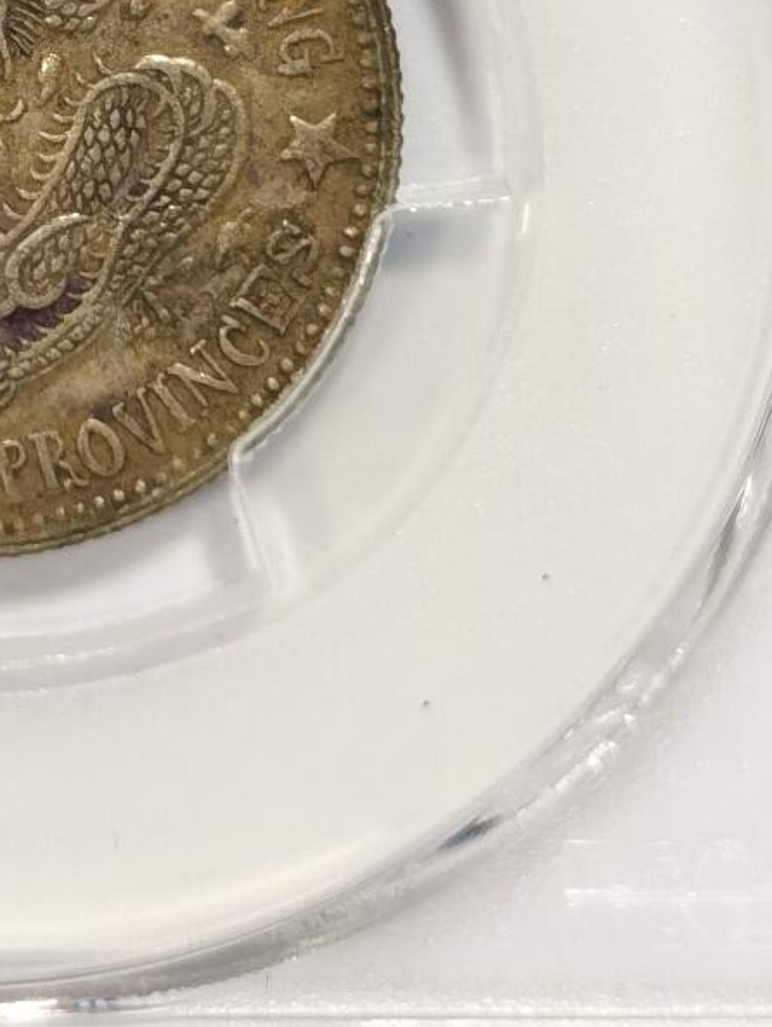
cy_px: -307
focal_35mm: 164
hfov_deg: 9.0
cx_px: -32
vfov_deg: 11.7
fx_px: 4868
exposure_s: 1/100
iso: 160
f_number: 16
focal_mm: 5.56
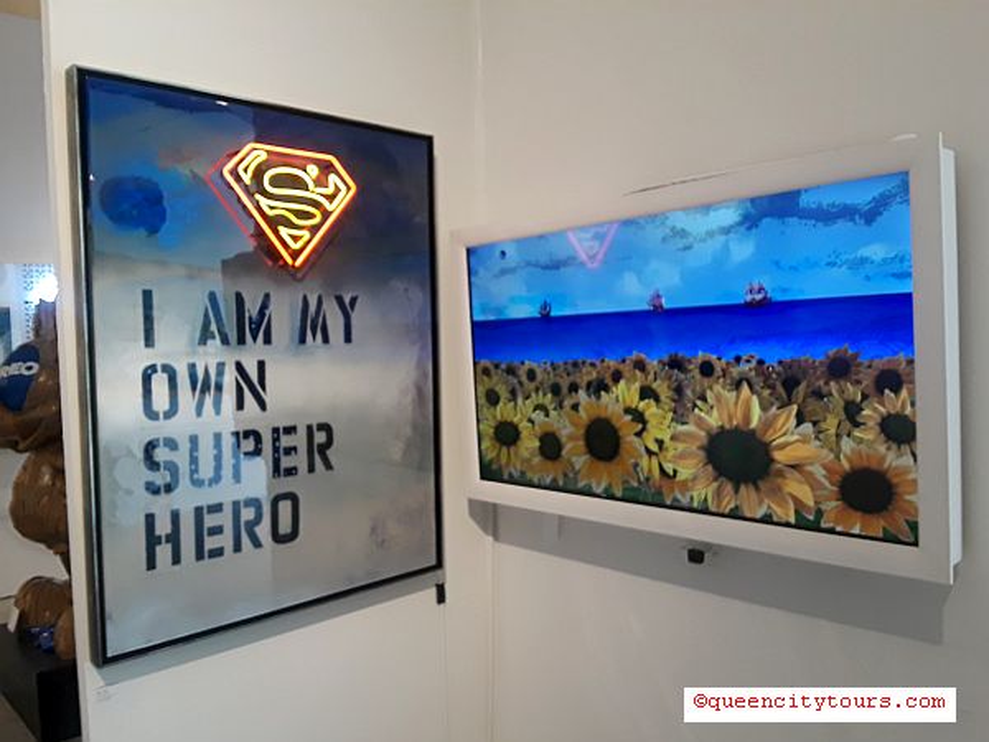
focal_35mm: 28
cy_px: 371
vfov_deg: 49.7
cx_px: 494
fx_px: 800
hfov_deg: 63.4
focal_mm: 2.9
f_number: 1.9
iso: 100
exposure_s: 1/30
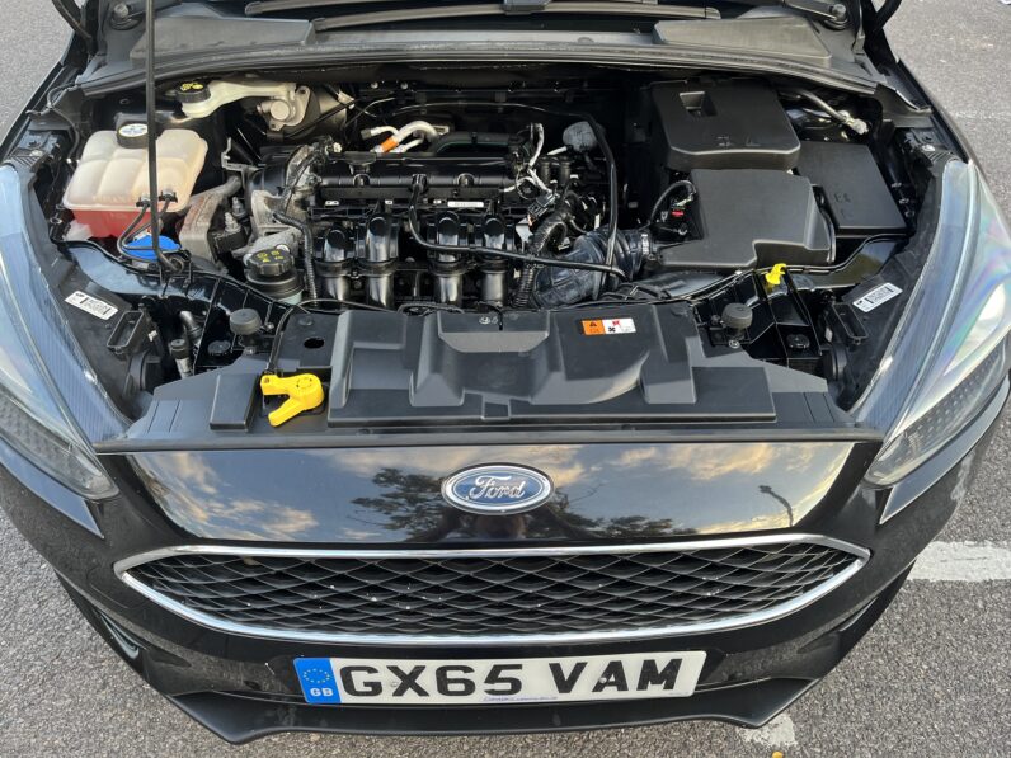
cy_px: 379
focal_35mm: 26
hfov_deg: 67.3
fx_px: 759
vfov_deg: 53.1
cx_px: 506
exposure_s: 1/121
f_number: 1.6
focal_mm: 5.1
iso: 125
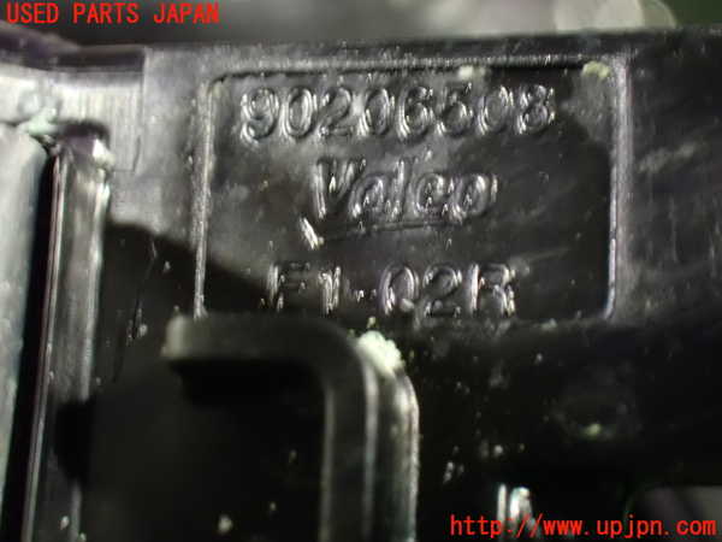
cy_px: 271
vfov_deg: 14.8
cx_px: 361
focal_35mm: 100
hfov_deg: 19.6
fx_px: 2086
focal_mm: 18
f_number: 4.9
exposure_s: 1/10
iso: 1600
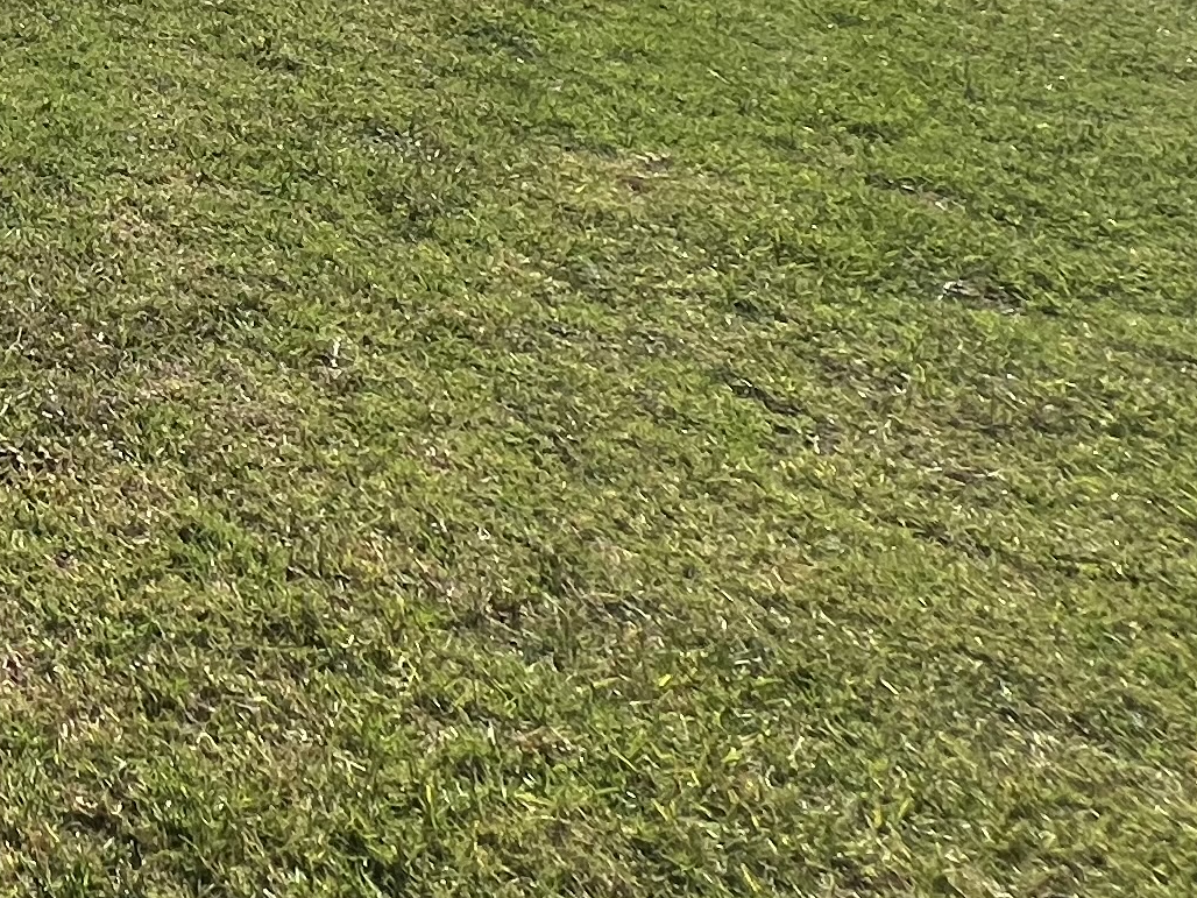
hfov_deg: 27.3
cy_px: -573
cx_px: -557
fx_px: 1764
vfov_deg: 21.8
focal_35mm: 51
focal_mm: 1.57
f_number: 1.8
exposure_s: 1/2660
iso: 32
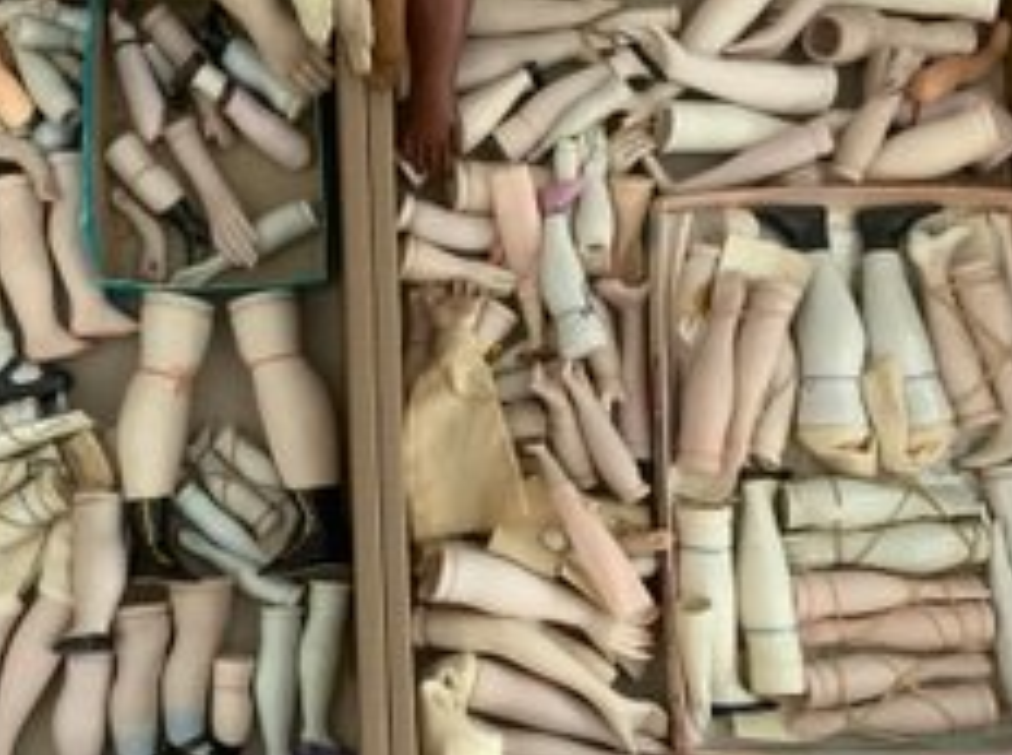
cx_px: 345
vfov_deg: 33.3
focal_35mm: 43
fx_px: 1255
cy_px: 273
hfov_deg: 43.4
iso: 200
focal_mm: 3
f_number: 1.8
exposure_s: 1/40
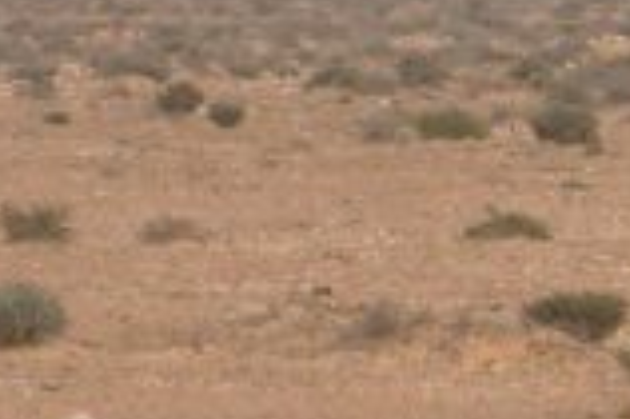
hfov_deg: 2.5
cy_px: 371
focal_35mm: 810
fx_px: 14160
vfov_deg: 1.7
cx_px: 809
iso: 100
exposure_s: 1/303
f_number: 7.3
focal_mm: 32
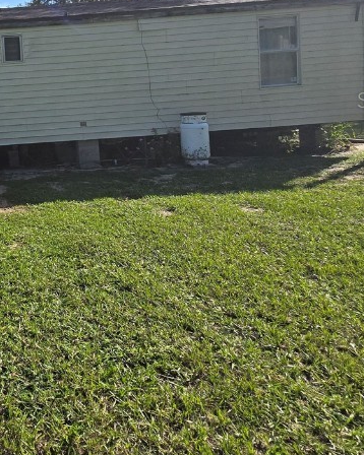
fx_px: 391
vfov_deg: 56.6
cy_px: 100
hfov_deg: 38.1
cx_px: -67
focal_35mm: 29
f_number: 2.2
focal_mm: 2.2
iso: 50
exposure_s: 1/3521
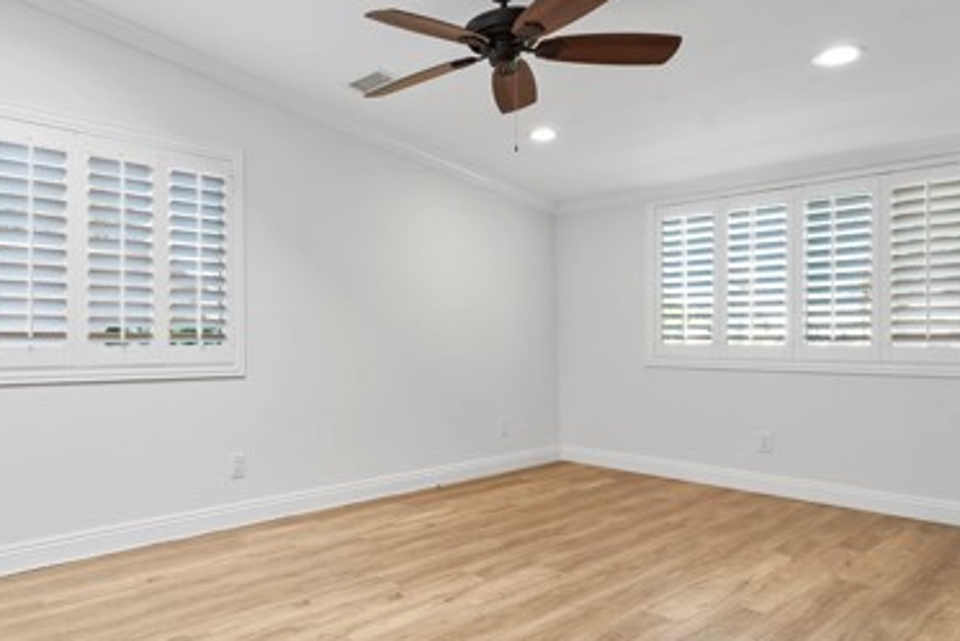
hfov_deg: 70.9
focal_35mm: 24
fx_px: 640
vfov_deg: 53.2
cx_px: 296
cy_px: 318
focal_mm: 14
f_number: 9
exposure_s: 1/15
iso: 640
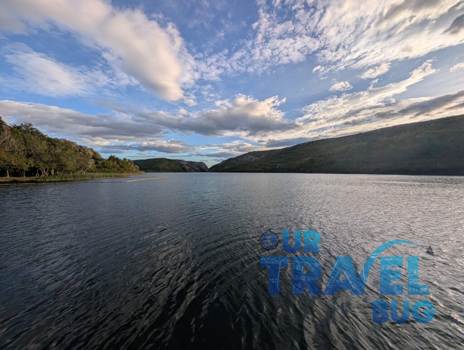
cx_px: 232
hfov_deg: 110.5
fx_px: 161
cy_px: 175
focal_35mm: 12
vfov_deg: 94.6
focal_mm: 2.02
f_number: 1.7
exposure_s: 1/4505
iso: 53
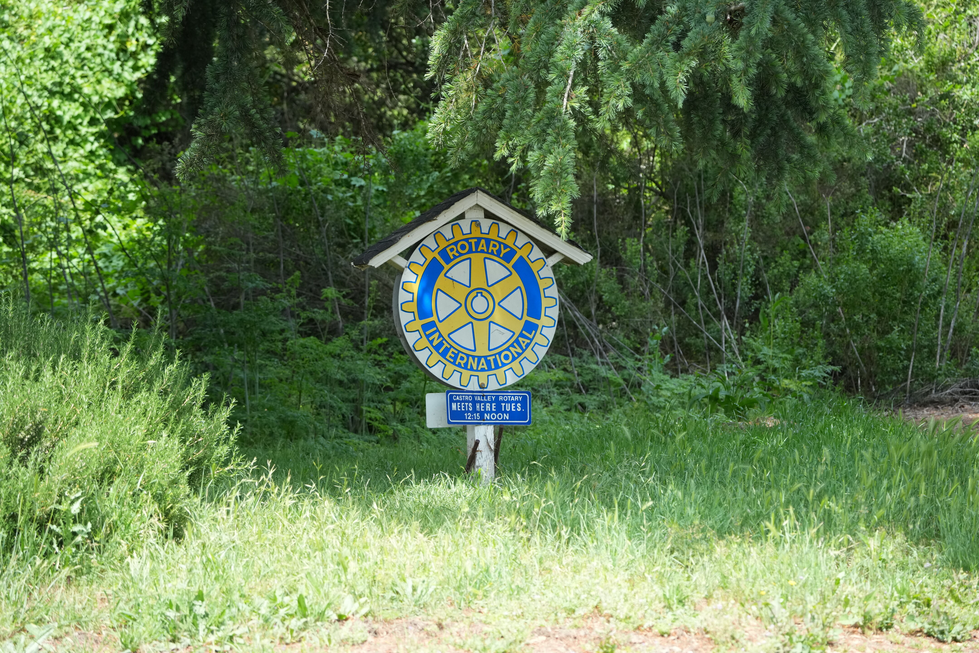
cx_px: 490
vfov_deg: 9.1
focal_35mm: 151
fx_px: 4106
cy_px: 326
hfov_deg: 13.6
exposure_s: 1/800
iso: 1600
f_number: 6.3
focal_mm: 151
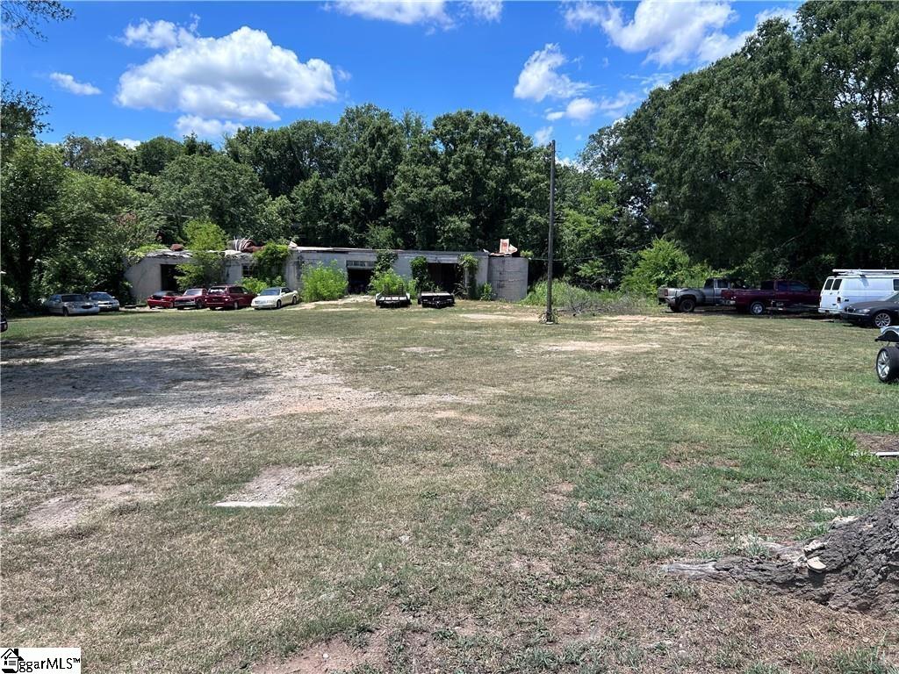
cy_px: 337
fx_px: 675
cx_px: 450
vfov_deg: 53.1
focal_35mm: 26
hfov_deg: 67.3
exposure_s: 1/1751
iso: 50
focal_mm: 5.7
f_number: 1.5
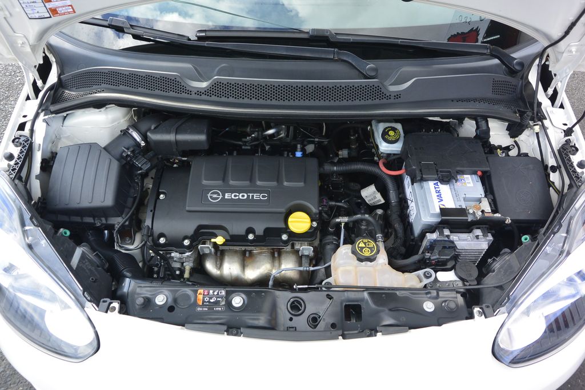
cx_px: 292
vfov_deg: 47.9
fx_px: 439
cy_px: 195
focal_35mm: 27
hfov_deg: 67.4
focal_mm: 10
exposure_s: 1/250
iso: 160
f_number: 4
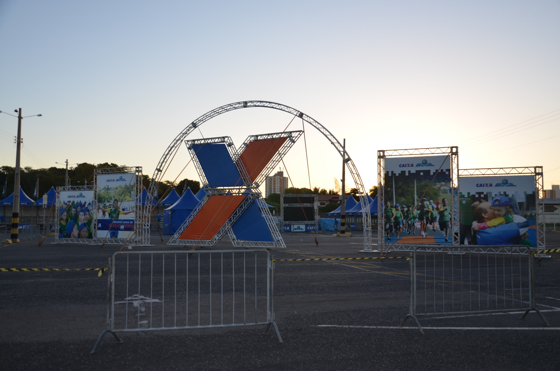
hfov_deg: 57.3
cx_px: 280
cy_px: 186
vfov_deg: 39.8
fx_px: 512
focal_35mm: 33
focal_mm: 22
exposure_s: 1/200
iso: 100
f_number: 5
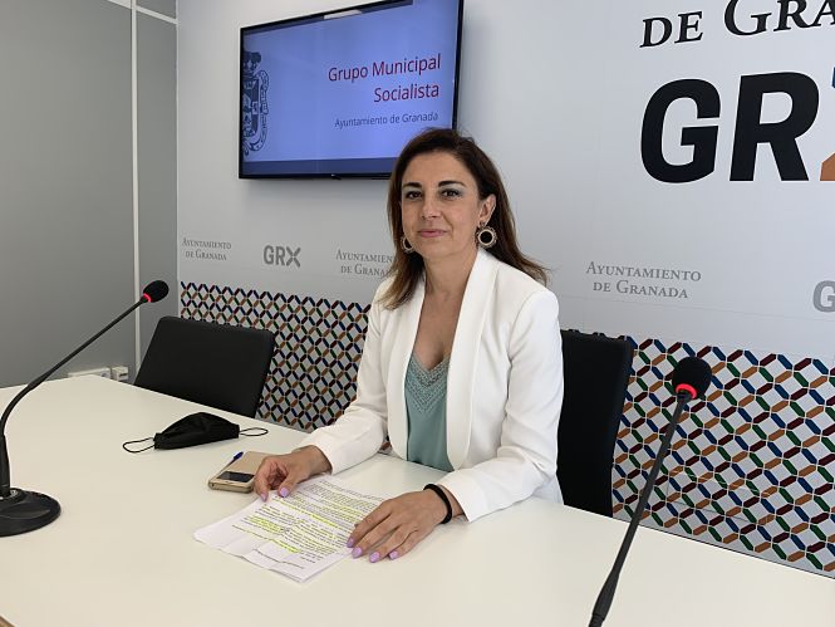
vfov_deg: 53.1
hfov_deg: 67.3
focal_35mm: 26
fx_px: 627
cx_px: 418
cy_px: 314
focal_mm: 4.25
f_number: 1.8
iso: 50
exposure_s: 1/122
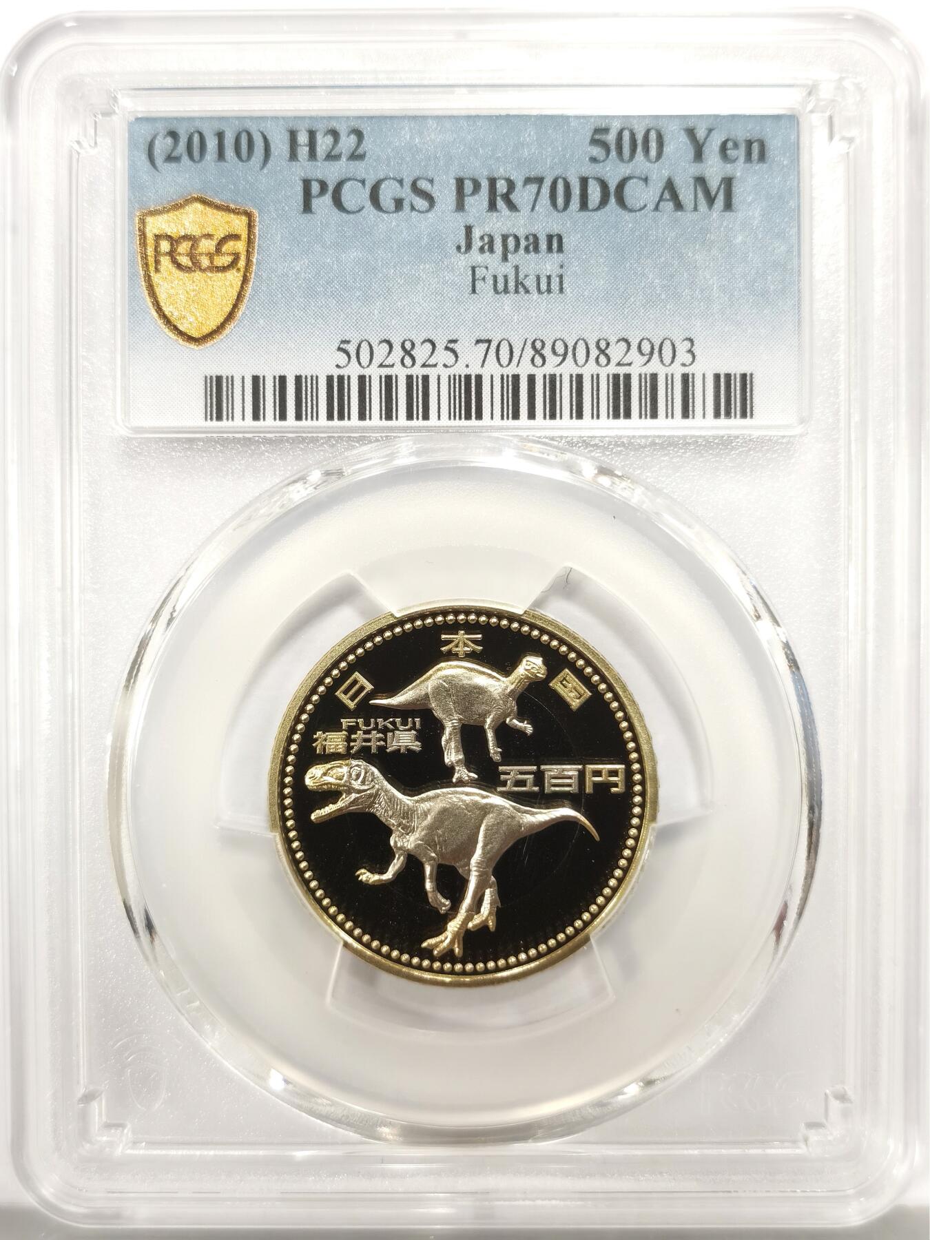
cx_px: 465
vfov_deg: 35.5
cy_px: 620
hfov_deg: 27.0
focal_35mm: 54
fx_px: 1934
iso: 200
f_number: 16
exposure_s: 1/100
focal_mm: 5.56
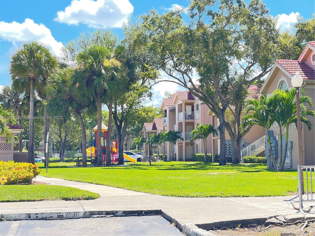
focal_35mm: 64
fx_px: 582
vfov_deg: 22.9
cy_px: 118
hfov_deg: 30.3
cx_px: 158
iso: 20
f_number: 2.2
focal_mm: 7.5
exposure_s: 1/243
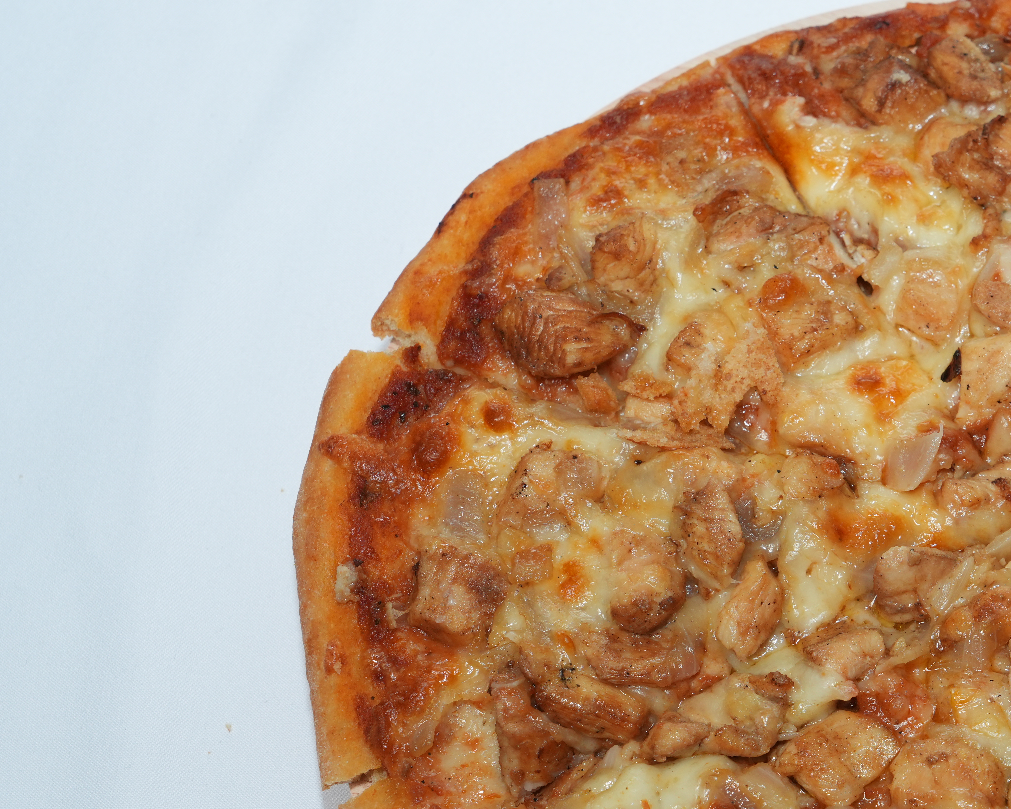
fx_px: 3740
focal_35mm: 125
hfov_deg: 15.0
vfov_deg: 12.3
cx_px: 1152
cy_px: 668
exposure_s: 1/160
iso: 400
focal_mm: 57
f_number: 7.1
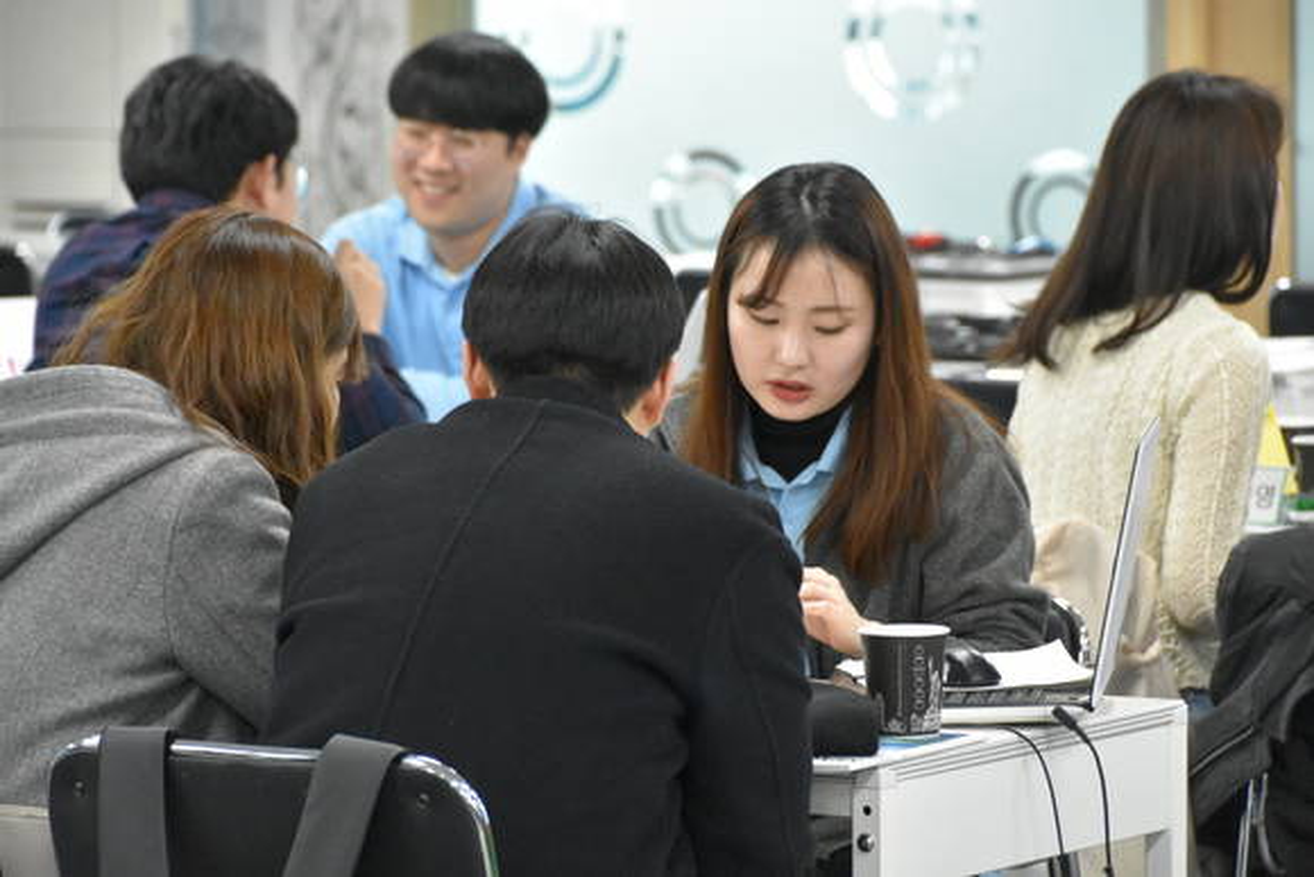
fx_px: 7666
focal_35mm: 210
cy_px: 438
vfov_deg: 6.5
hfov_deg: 9.8
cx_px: 657
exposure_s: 1/250
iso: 7200
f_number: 6
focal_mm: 140
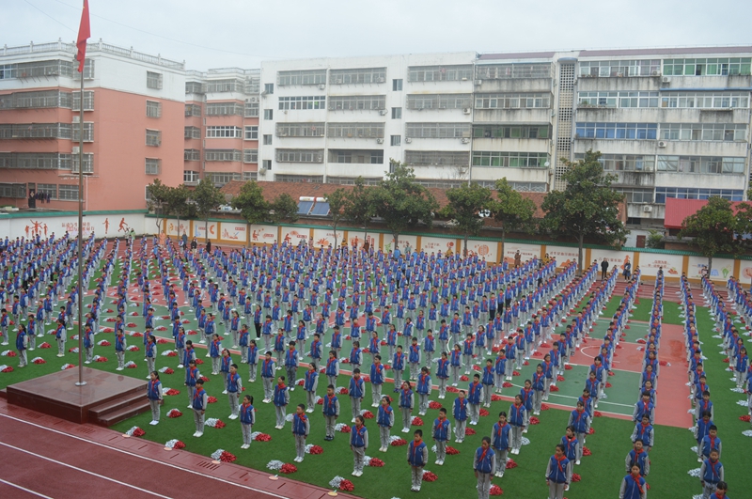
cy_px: 250
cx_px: 376
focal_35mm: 30
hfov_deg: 62.0
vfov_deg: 43.5
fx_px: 626
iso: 100
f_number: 6.3
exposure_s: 1/160
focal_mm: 20
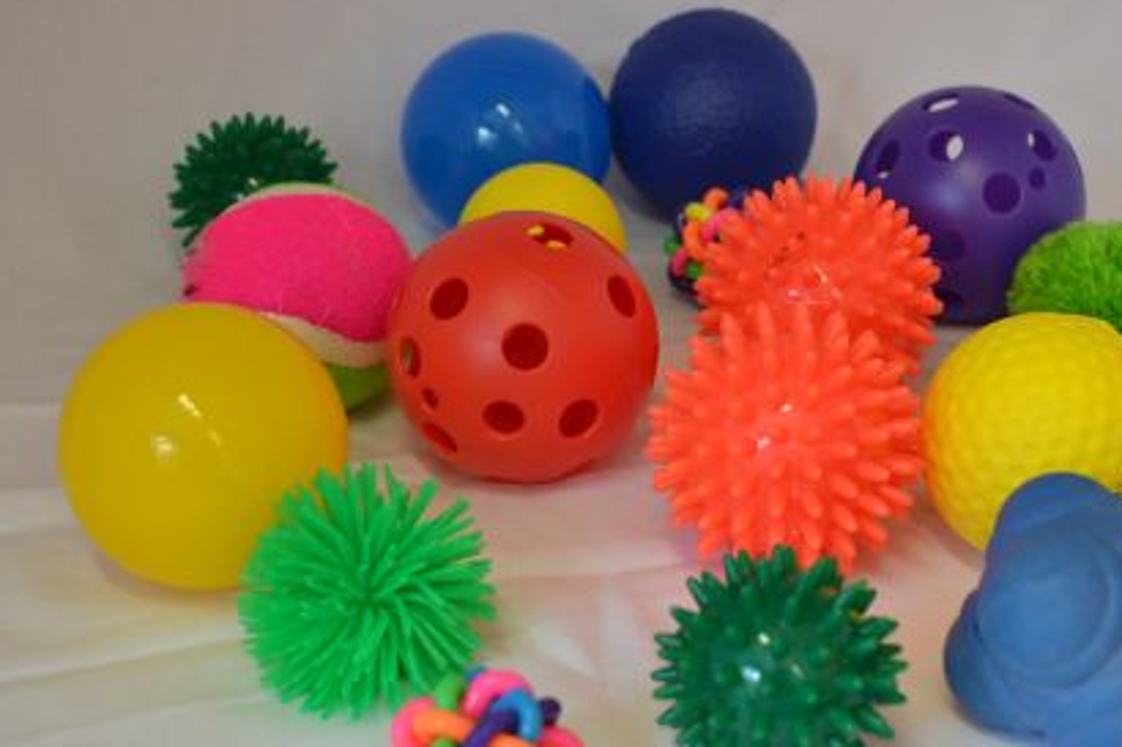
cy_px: 390
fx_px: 2336
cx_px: 720
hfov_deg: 26.9
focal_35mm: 75
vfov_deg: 18.2
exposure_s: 1/40
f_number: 4.8
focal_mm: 32
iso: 400
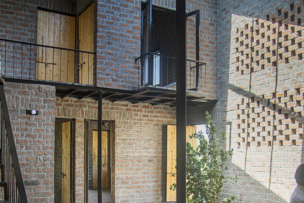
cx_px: 154
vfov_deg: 33.6
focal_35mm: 39
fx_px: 329
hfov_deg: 49.5
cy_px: 151
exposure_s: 1/640
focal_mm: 24
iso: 400
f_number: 3.5
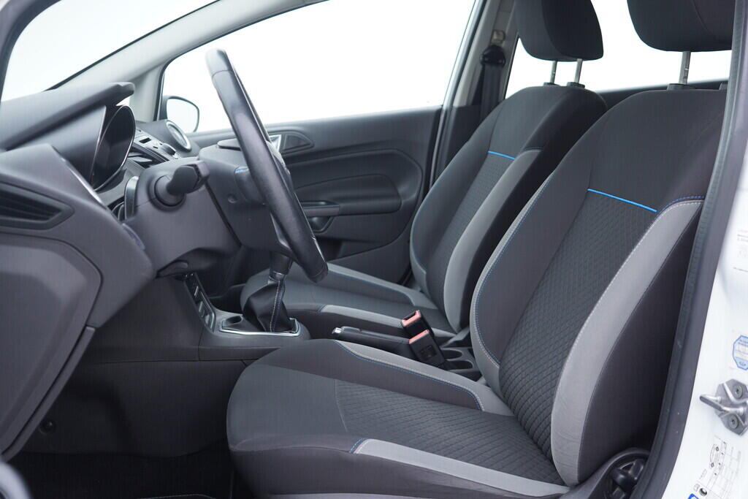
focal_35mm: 36
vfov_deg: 36.9
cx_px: 374
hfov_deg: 53.1
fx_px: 748
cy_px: 250
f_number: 2.8
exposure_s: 1/40
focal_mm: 24
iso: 160
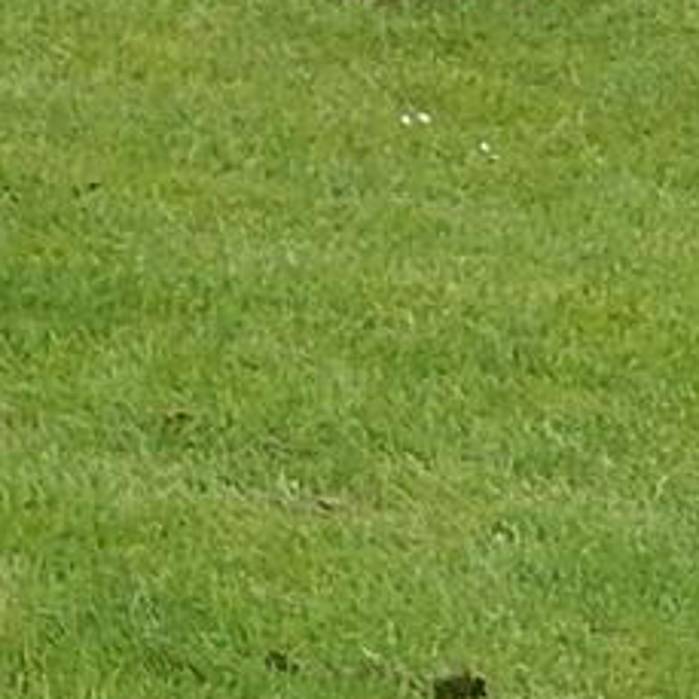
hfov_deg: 5.2
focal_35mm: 315
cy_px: -842
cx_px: -1493
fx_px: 7196
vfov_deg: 5.4
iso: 125
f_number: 4.5
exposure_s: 1/200
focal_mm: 9.2
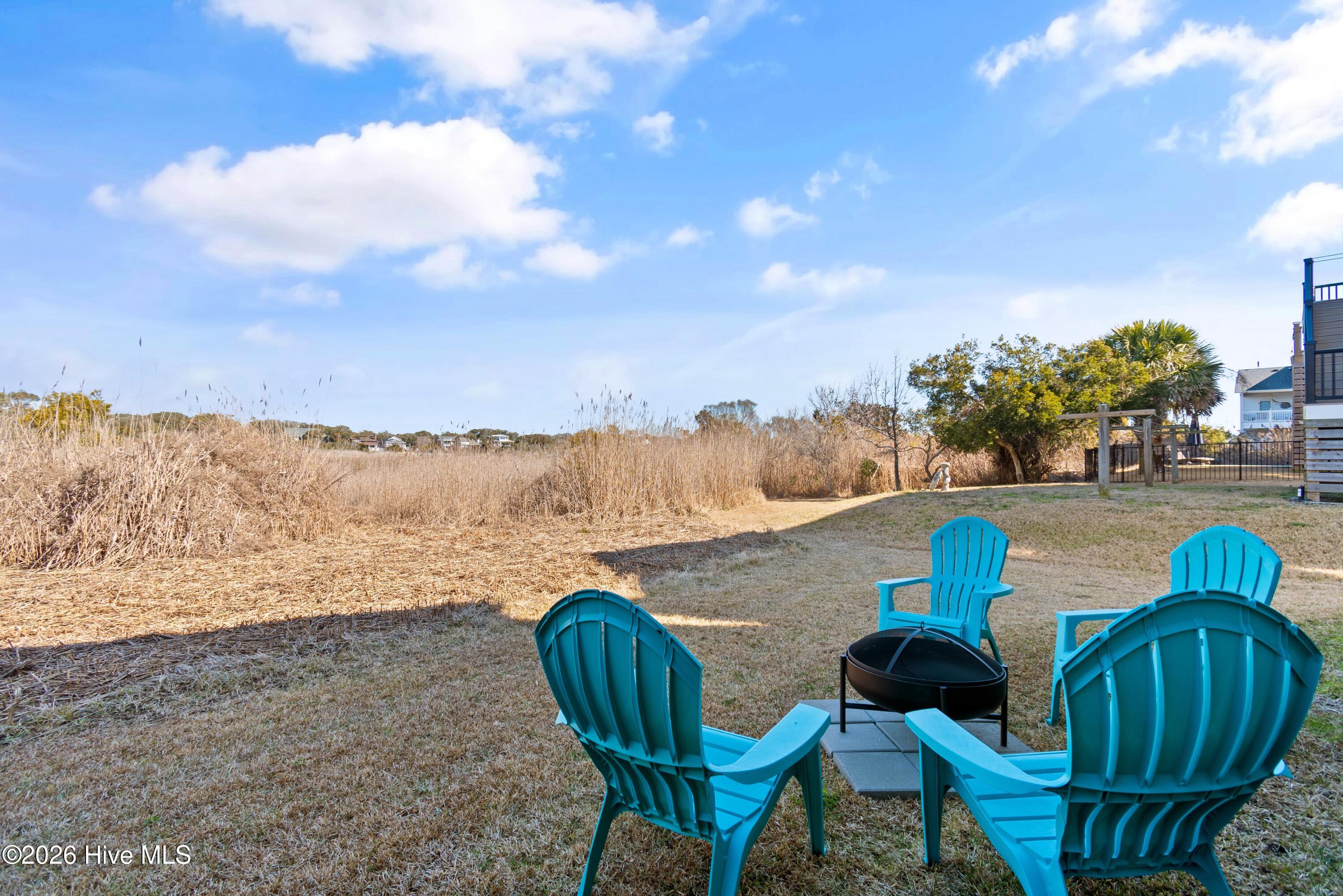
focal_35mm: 15
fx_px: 560
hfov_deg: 100.4
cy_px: 448
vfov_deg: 77.3
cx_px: 672
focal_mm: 10
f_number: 5
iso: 100
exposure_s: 1/100
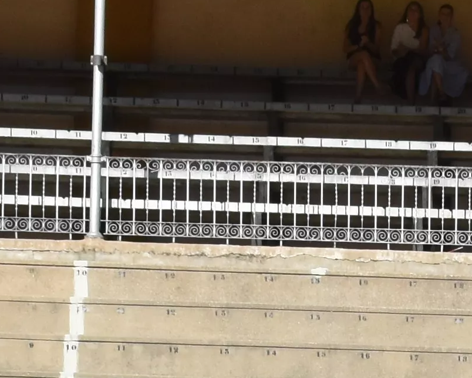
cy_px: 916
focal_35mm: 378
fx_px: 5283
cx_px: 764
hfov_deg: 5.1
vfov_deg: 4.0
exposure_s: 1/640
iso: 400
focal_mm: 36
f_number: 13
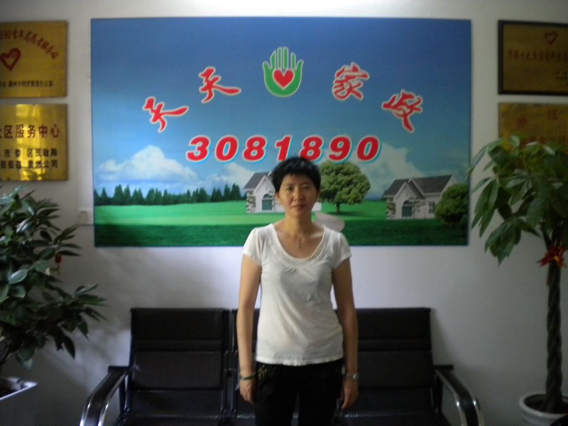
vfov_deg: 40.7
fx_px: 574
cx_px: 284
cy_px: 213
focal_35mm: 35
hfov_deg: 52.6
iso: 400
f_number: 3.1
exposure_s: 1/39.4
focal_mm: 6.3
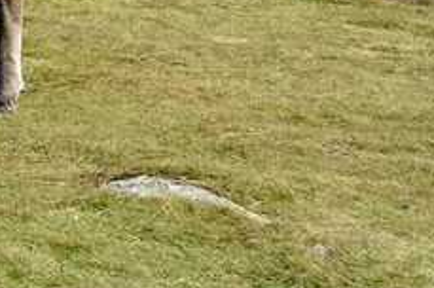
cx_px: -982
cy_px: -564
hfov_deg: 8.0
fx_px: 2528
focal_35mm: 210
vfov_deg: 6.0
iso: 200
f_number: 13
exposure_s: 1/200
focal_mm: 30
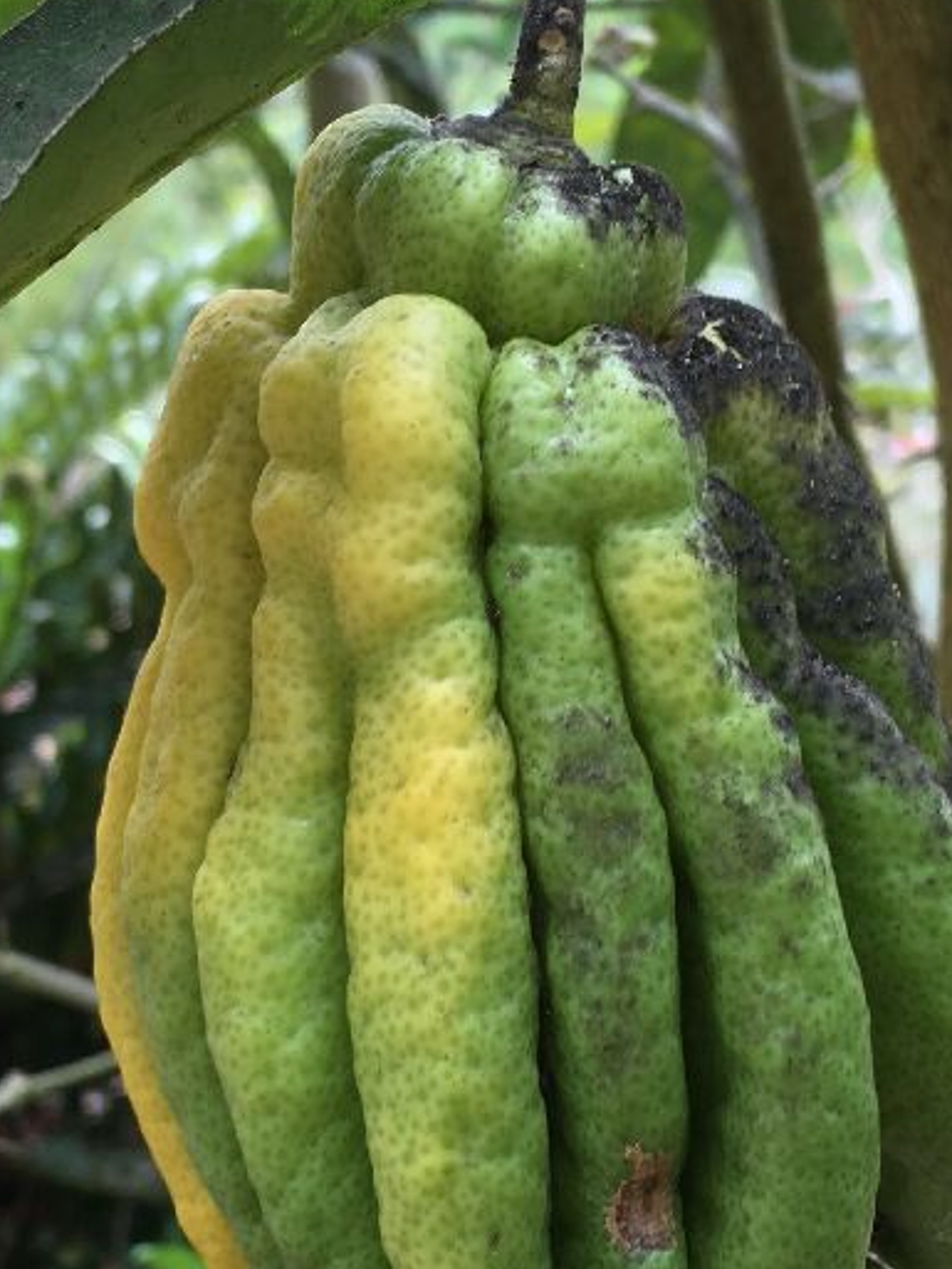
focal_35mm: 61
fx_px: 2236
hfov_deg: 24.0
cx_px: 497
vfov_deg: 31.6
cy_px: 747
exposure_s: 1/60
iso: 32
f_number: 2.2
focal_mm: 4.15
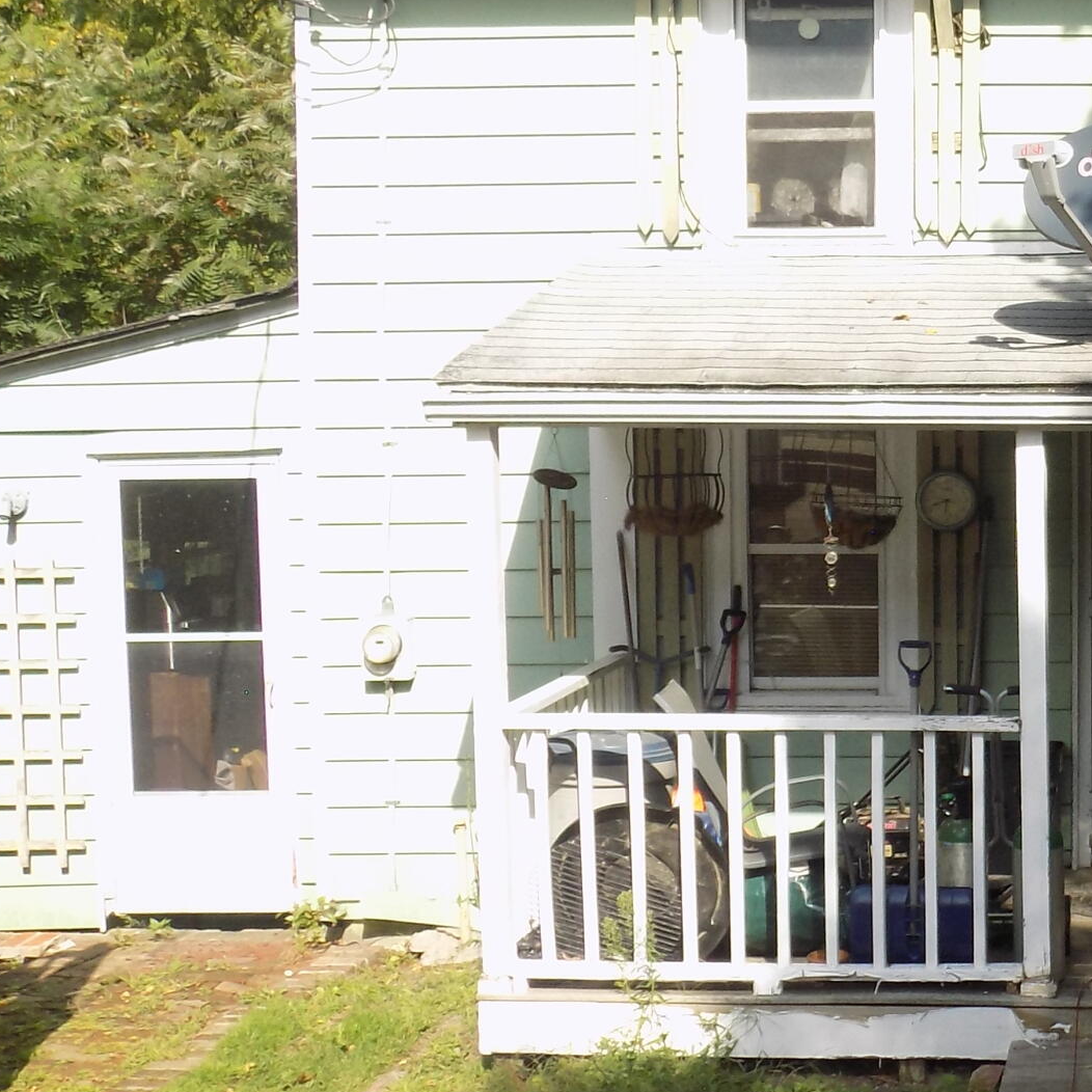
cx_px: 1209
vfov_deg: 29.5
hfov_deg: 27.0
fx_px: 2070
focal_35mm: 58
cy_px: 515
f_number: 3.1
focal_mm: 4
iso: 80
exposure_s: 1/400
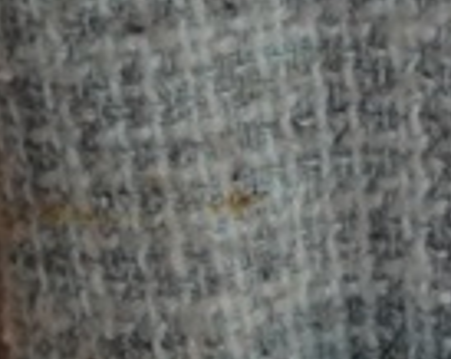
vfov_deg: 6.2
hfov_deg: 7.5
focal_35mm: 247
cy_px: 38
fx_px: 3290
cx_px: 948
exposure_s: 1/60
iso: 500
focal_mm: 24
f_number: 4
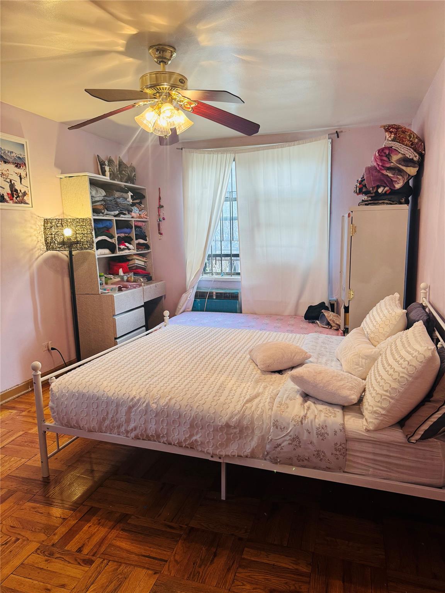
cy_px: 296
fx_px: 411
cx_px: 222
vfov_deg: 71.6
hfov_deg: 56.8
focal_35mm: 24
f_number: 1.78
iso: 200
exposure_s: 1/120
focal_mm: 6.76
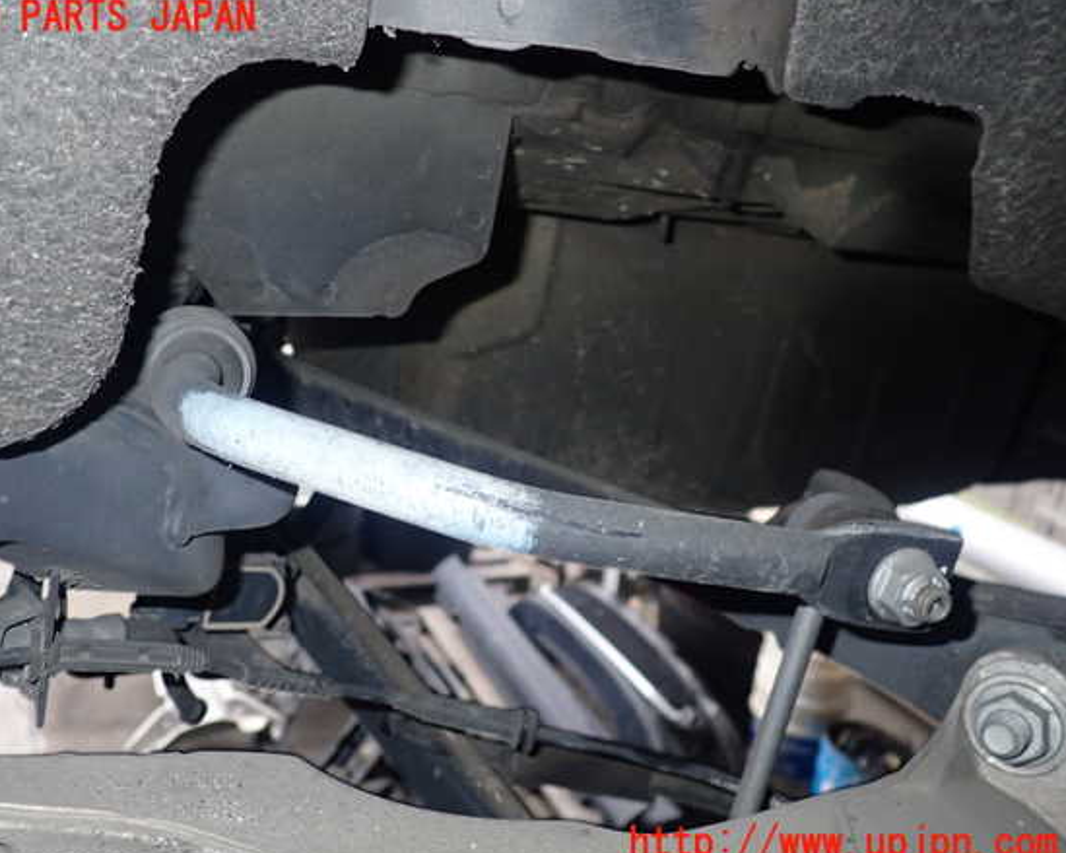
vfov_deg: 45.8
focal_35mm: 32
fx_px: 1009
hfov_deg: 55.6
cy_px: 431
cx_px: 485
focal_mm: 5.5
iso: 400
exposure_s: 1/30
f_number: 6.3
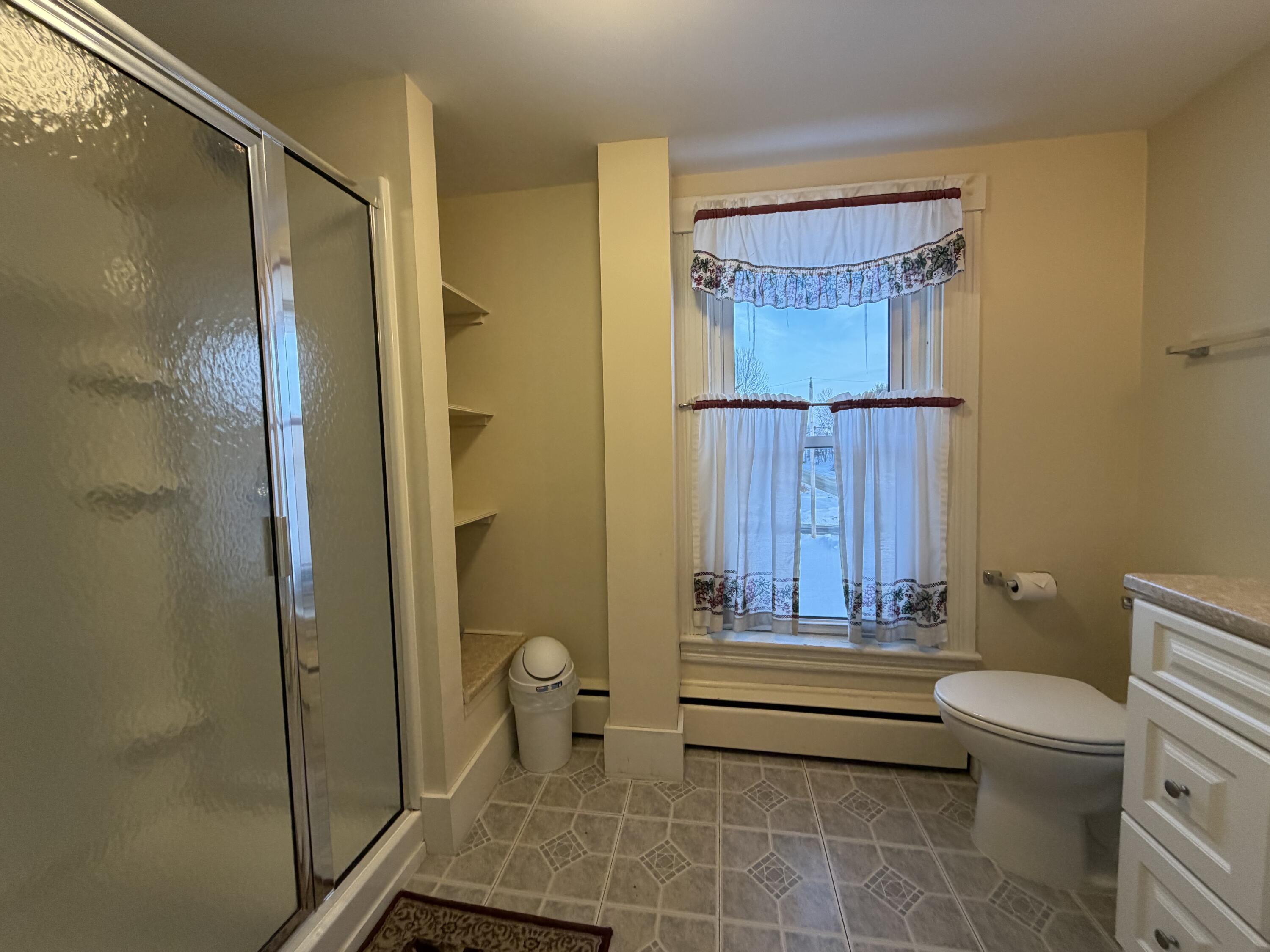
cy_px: 476
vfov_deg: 85.7
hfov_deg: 102.1
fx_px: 514
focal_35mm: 14
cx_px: 635
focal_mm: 2.22
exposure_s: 1/120
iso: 320
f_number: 2.2
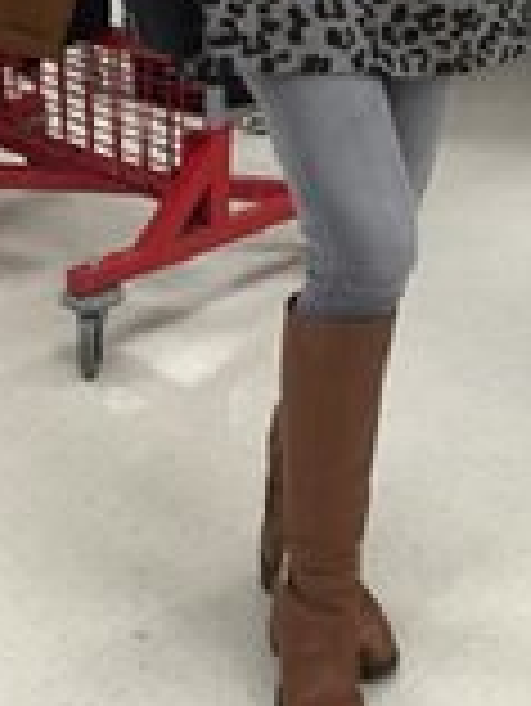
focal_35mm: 74
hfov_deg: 19.9
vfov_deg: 26.0
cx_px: 346
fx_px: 1511
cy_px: 189
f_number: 2.2
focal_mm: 4.15
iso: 50
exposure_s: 1/30
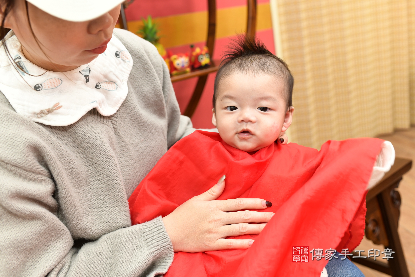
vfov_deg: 37.9
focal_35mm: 35
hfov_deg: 54.4
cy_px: 138
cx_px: 208
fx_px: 403
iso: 800
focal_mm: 35
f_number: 4.5
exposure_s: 1/200
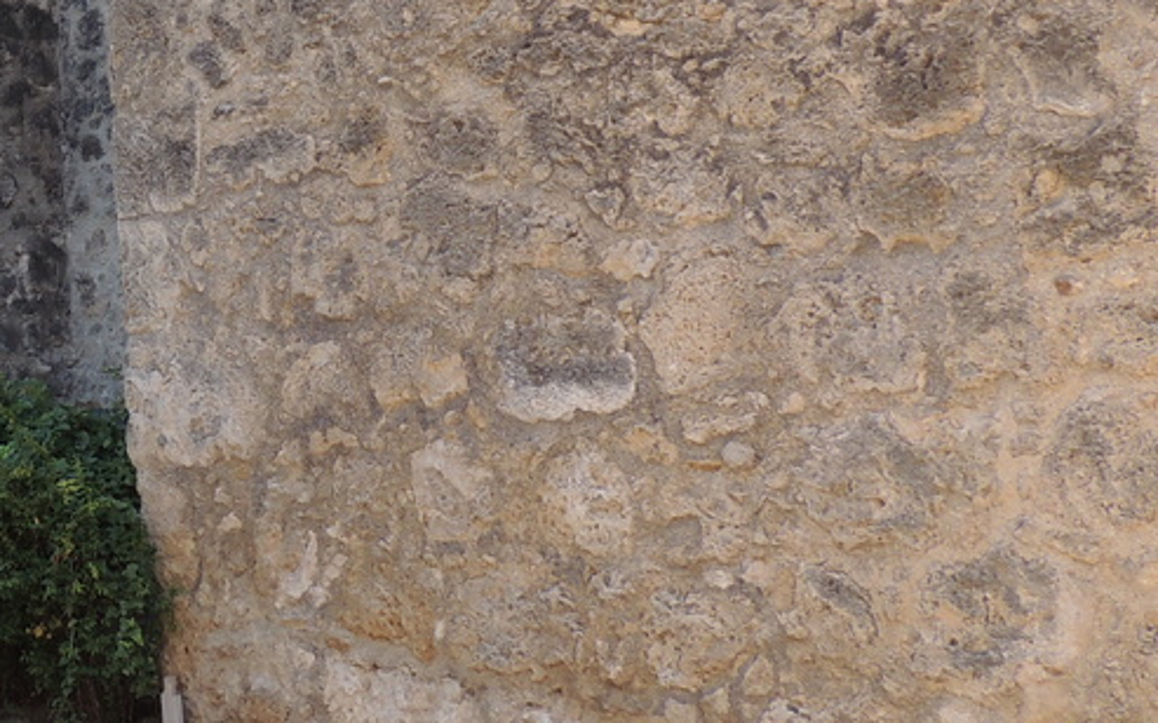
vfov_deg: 19.3
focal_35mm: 66
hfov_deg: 28.4
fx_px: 2083
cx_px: -96
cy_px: 47
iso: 100
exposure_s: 1/160
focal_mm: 4.3
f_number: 3
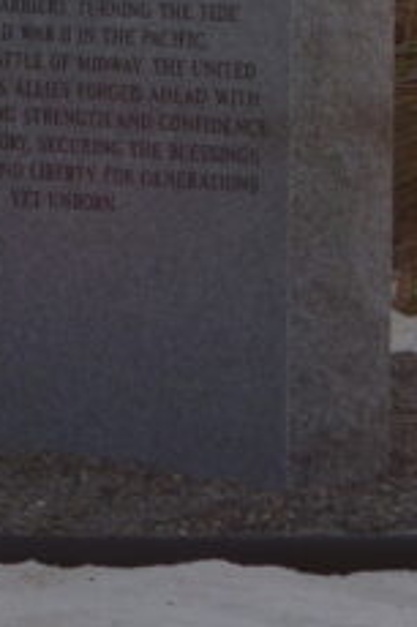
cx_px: 199
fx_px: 7256
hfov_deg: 3.3
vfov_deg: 4.9
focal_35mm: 417
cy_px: -114
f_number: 5.8
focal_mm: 21.3
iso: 80
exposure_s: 1/20
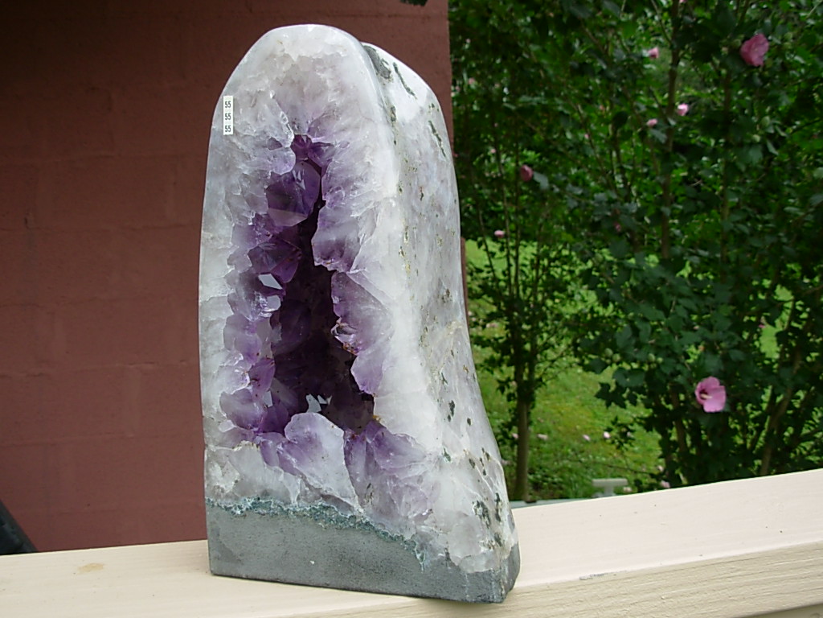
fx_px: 903
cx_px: 412
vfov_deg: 37.7
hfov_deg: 49.0
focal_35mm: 38
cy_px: 309
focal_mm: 6.3
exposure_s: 1/362
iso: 50
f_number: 2.9
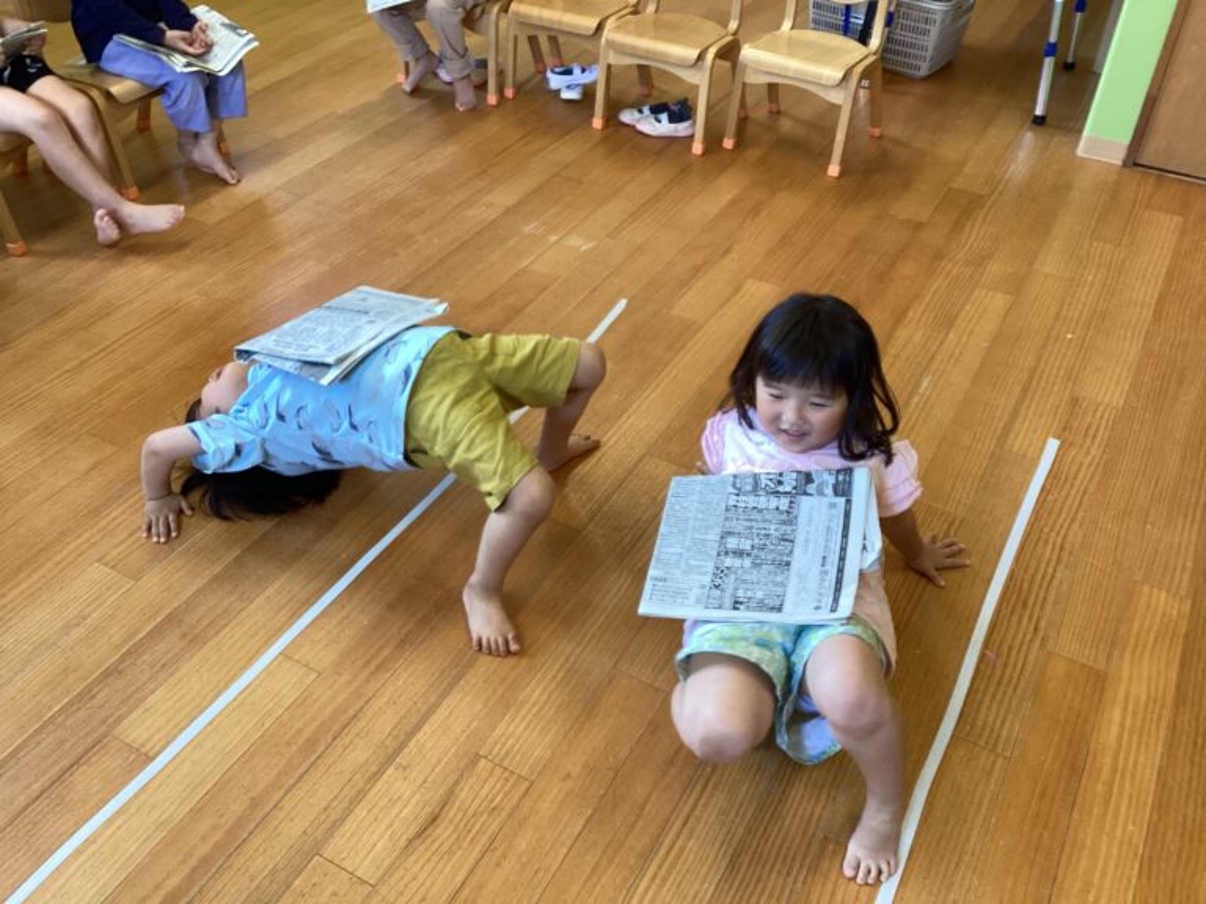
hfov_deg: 58.4
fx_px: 1080
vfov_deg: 45.4
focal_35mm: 31
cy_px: 452
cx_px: 603
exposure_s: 1/60
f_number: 2.4
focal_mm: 3.3
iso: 100
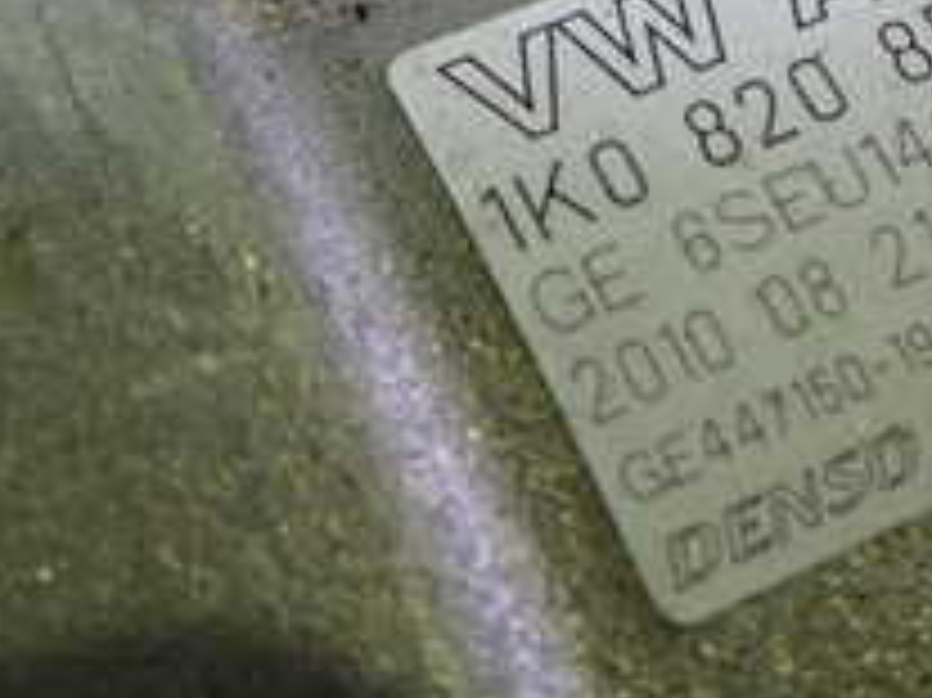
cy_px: 171
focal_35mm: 87
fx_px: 2341
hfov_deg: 22.0
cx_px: 846
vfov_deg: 16.9
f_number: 2.3
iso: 400
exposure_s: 1/30
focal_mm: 5.4
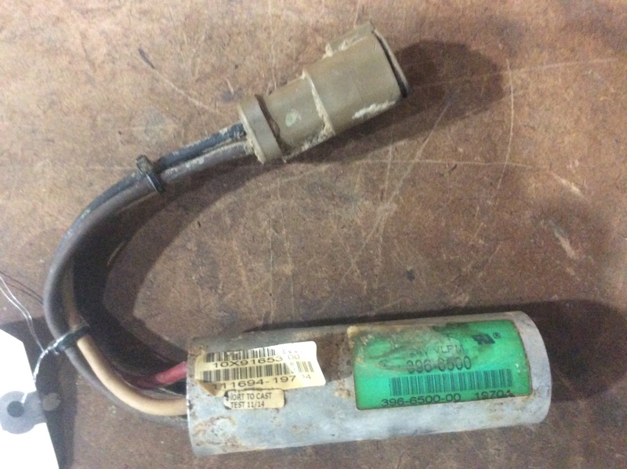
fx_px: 579
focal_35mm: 32
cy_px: 234
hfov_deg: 56.9
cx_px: 314
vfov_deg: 44.1
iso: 400
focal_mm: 3.3
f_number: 2.4
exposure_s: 1/15
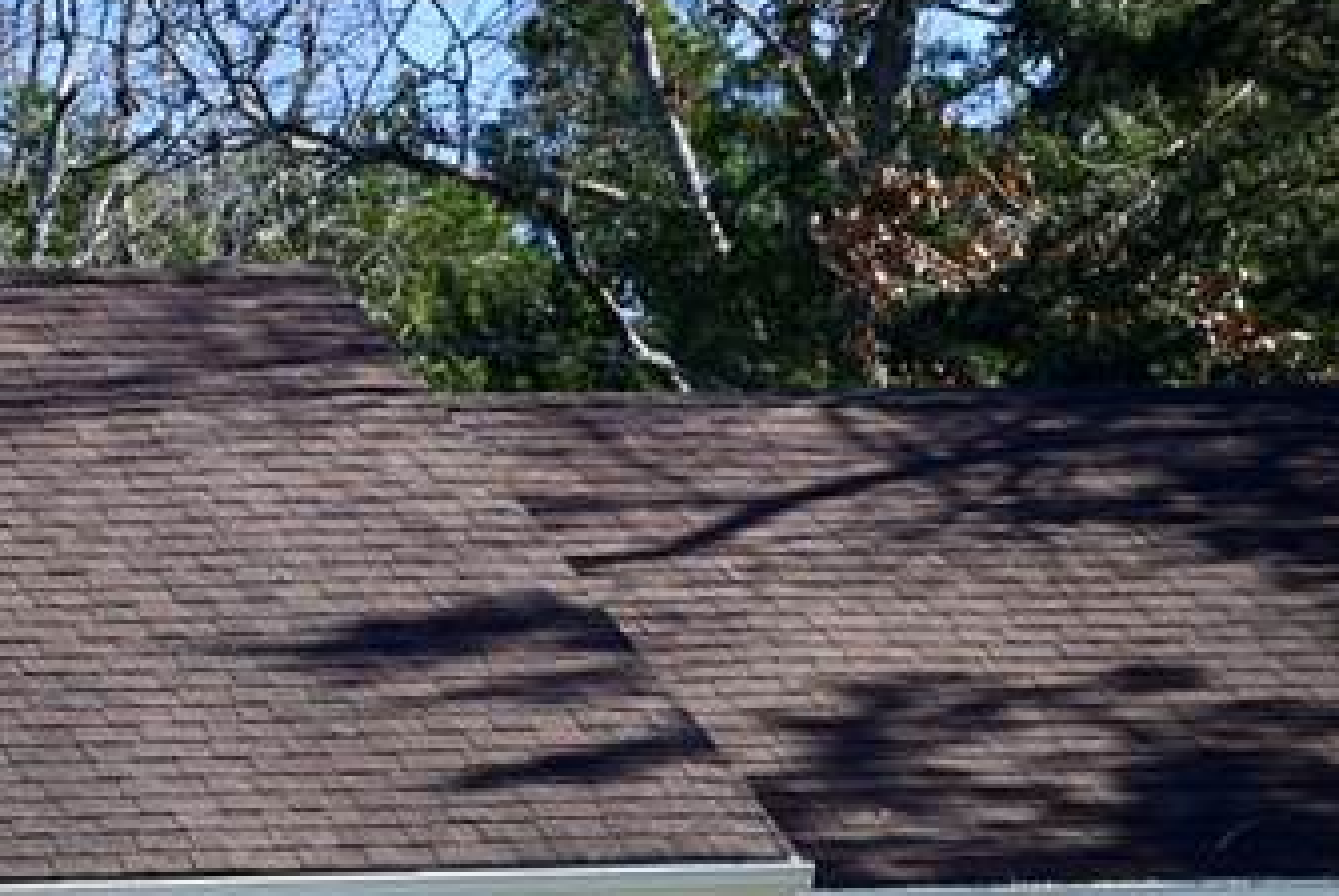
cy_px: 1196
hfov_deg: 7.6
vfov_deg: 5.1
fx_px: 9939
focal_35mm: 267
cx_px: -596
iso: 110
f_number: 5.6
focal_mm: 70
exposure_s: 1/250
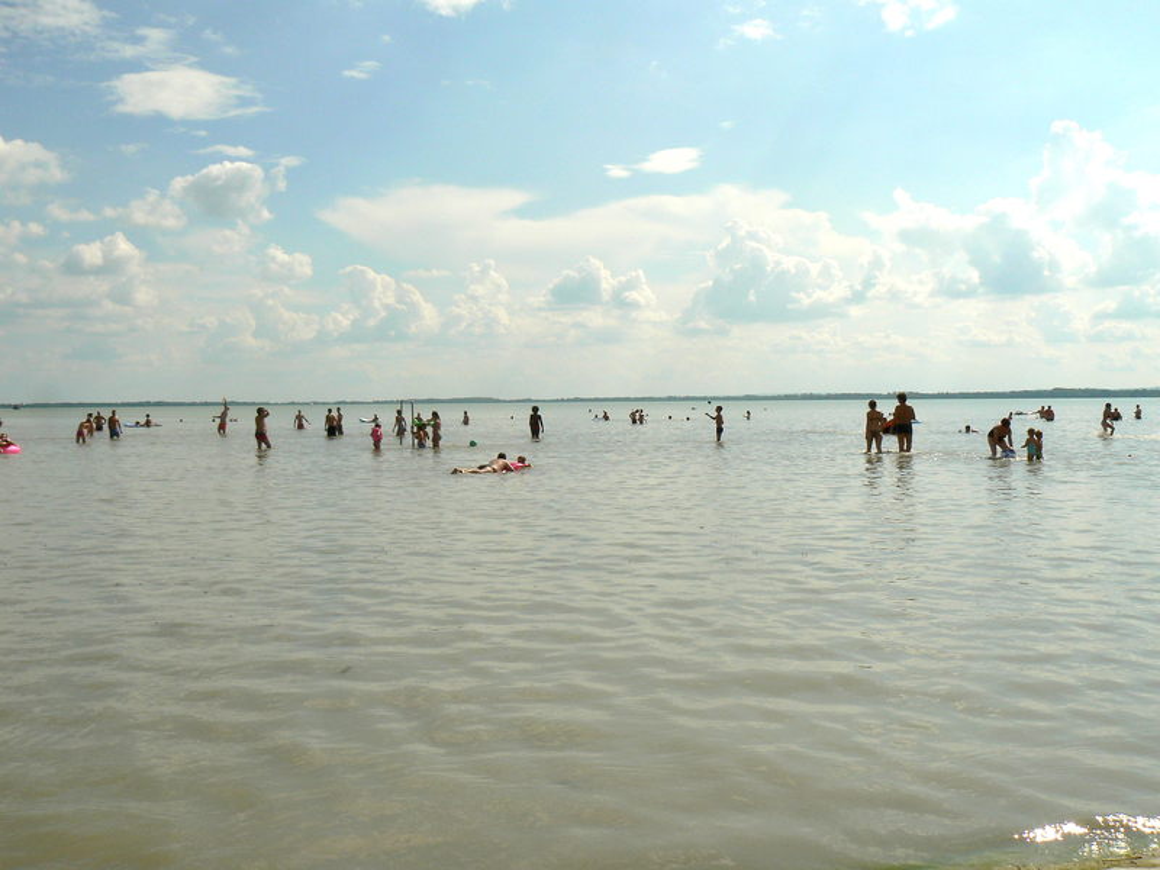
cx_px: 580
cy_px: 435
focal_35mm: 36
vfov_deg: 39.7
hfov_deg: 51.4
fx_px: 1206
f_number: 8
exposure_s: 1/640
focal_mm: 6
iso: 80
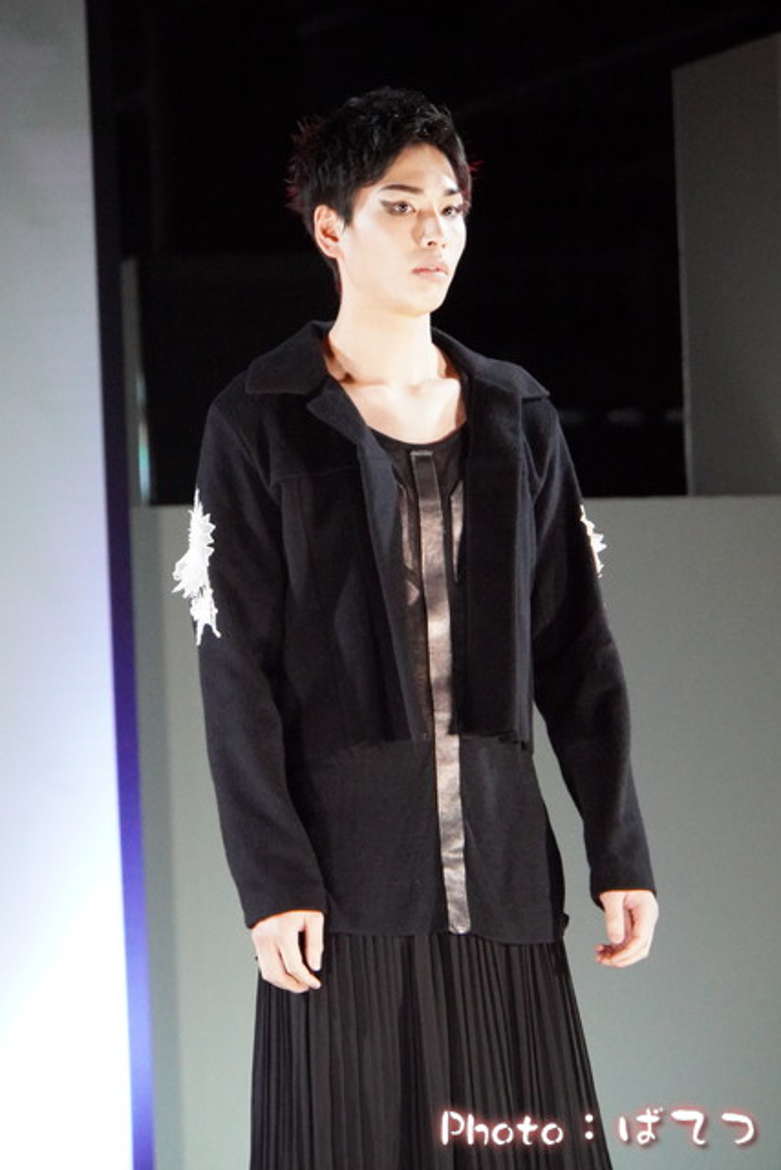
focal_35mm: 300
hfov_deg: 4.6
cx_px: 390
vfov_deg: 6.9
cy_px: 585
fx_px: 9756
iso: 12800
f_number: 7.1
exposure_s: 1/320
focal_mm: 200
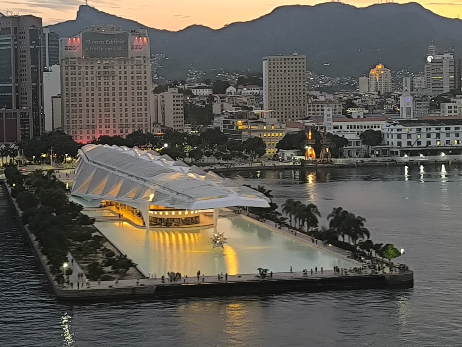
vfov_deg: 18.2
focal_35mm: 81
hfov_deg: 24.0
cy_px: 119
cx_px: 156
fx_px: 1081
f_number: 1.65
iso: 1000
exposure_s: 1/40
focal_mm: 6.14
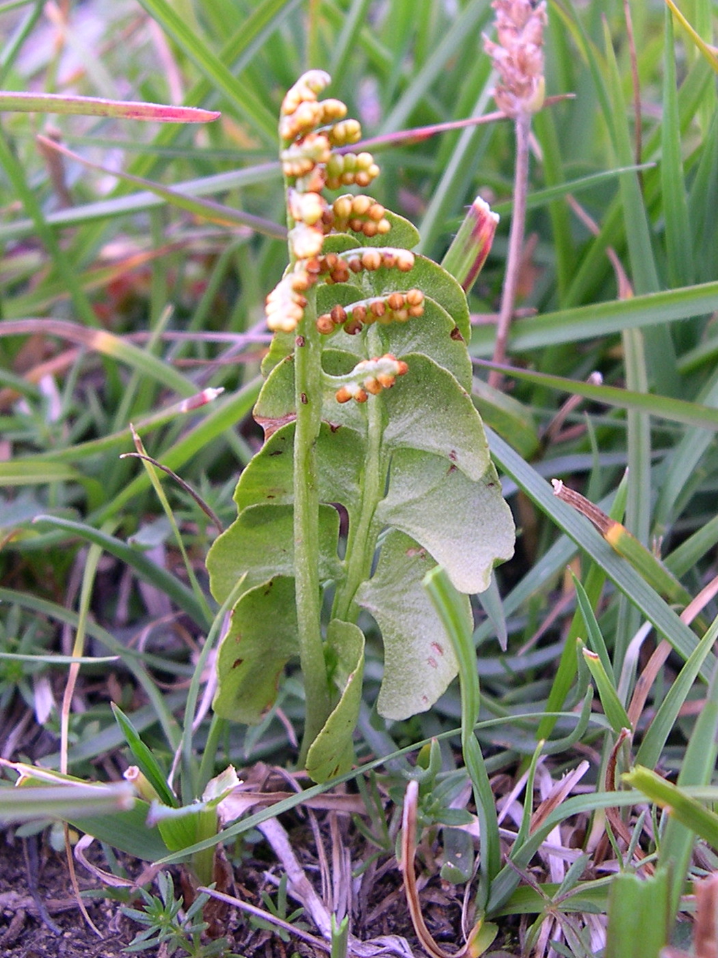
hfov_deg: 37.7
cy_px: 479
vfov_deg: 49.0
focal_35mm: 38
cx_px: 359
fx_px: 1051
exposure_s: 1/42
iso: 100
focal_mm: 8
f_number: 2.8
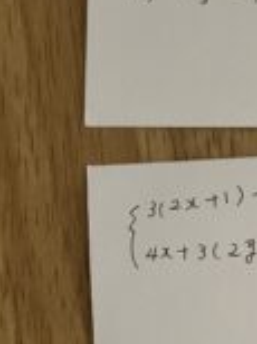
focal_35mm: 91
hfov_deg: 15.8
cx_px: 272
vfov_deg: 20.1
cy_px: 422
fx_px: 903
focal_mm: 3.99
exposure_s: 1/32
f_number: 1.8
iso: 400
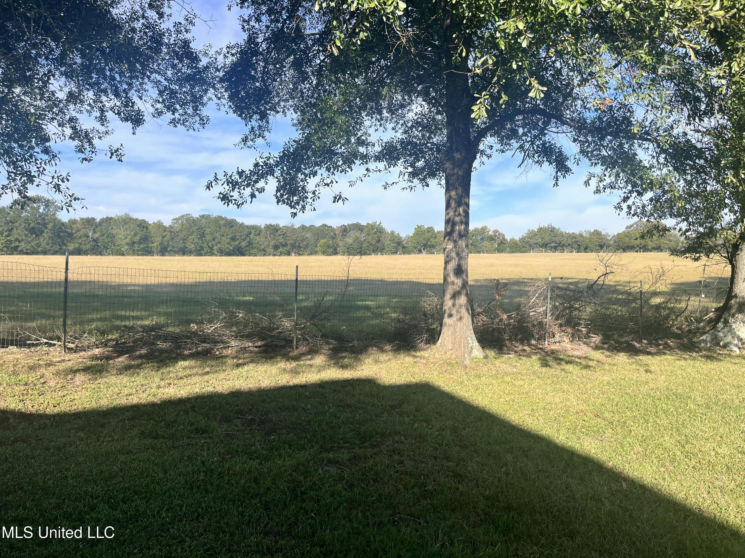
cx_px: 372
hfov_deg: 67.3
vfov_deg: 53.1
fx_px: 560
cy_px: 279
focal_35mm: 26
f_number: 1.6
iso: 50
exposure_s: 1/2358
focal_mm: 5.1
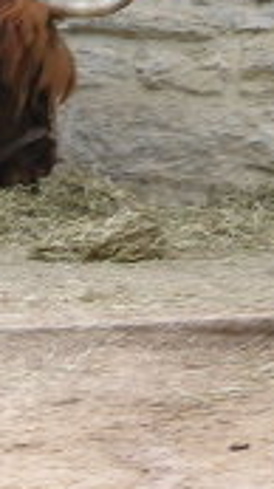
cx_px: -565
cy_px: -195
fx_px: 9128
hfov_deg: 1.7
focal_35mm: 705
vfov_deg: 3.1
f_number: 3.8
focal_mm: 32.4
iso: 50
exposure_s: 1/43
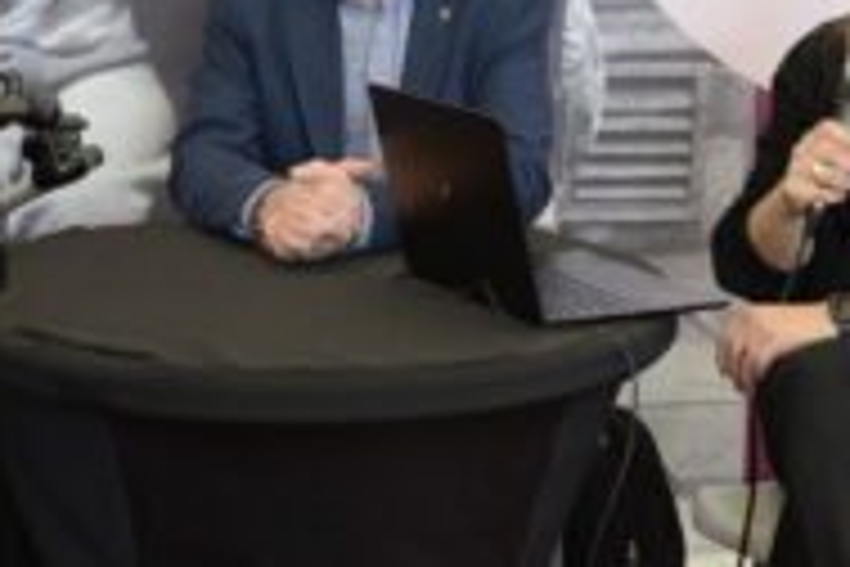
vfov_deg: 19.2
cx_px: -7
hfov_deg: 26.8
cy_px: 225
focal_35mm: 71
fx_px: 1676
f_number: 5
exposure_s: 1/320
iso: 800
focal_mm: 32
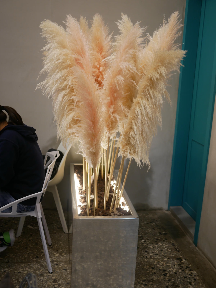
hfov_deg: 36.0
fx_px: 333
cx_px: 108
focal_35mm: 40
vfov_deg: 46.8
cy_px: 144
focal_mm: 20
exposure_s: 1/100
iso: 200
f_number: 1.7
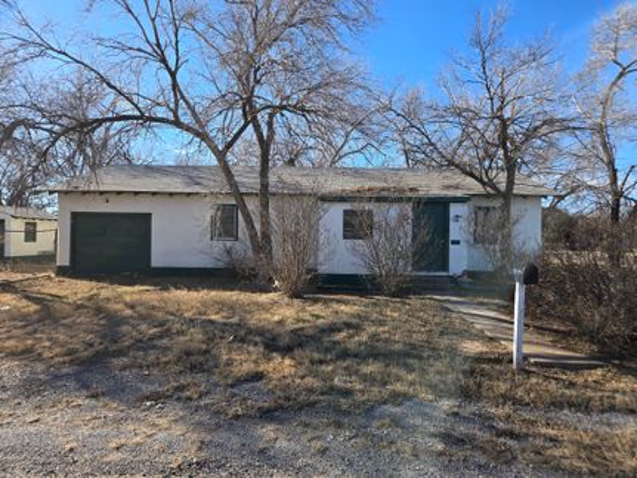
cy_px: 239
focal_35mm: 23
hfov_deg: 73.9
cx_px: 318
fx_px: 423
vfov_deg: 58.9
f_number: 1.8
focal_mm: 5.4
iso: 25
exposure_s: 1/912
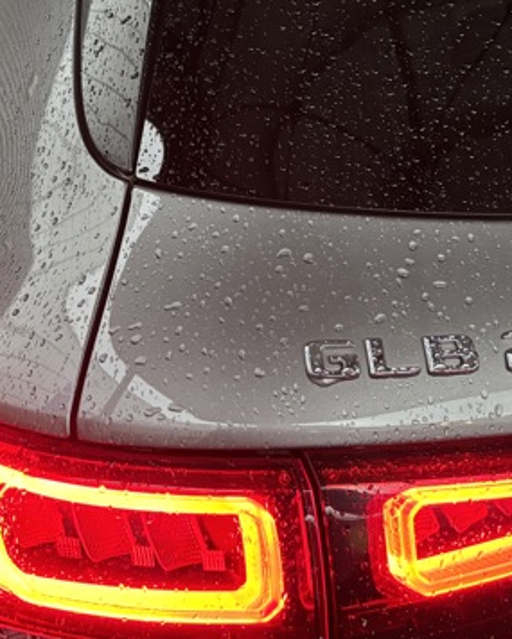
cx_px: 88
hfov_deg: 26.1
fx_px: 1079
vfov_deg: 32.5
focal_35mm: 57
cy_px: 169
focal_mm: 5.96
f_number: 1.6
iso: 400
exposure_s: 1/40
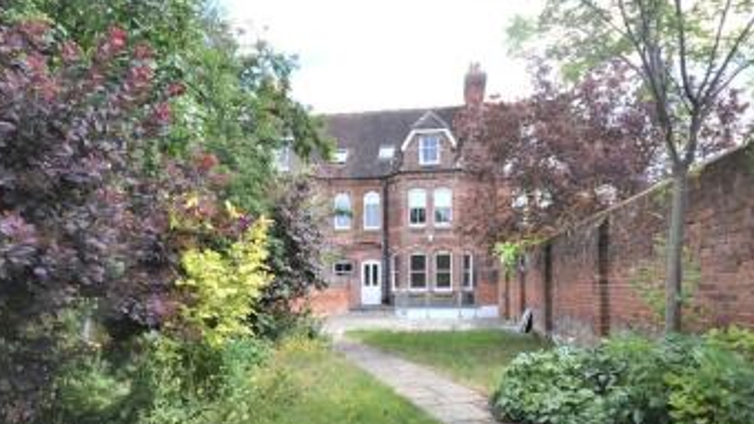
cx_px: 377
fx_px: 440
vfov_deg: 50.7
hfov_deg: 81.2
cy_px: 276
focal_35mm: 22
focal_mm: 10
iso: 100
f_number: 5.6
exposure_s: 1/125
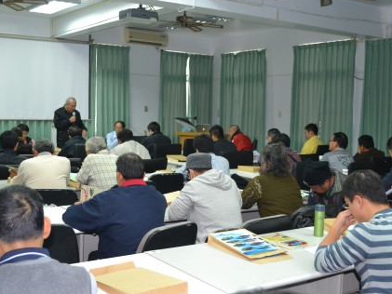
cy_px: 146
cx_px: 185
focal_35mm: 46
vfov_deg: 31.5
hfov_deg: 41.2
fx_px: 521
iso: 900
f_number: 4.5
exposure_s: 1/60
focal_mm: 28
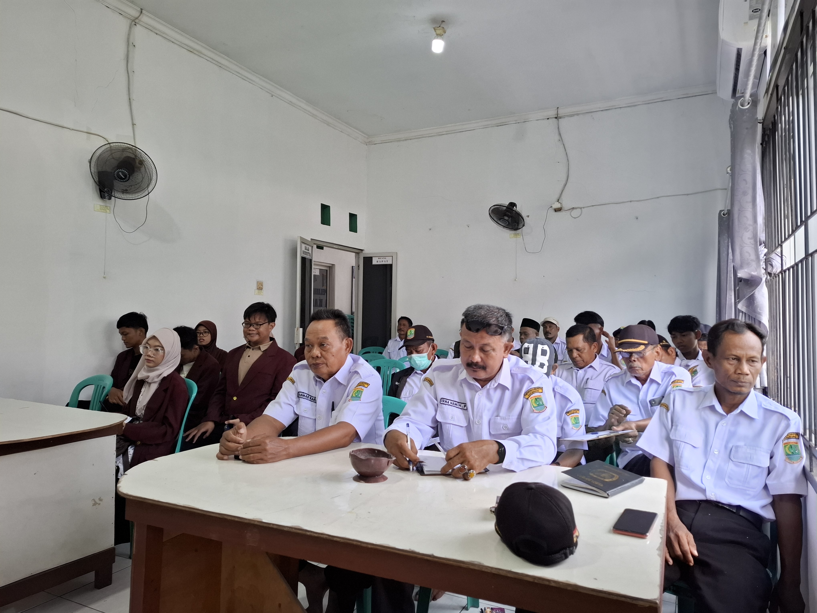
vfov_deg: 58.9
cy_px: 306
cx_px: 408
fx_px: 543
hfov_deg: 73.9
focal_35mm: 23
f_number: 1.8
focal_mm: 5.54
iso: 200
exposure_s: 1/50
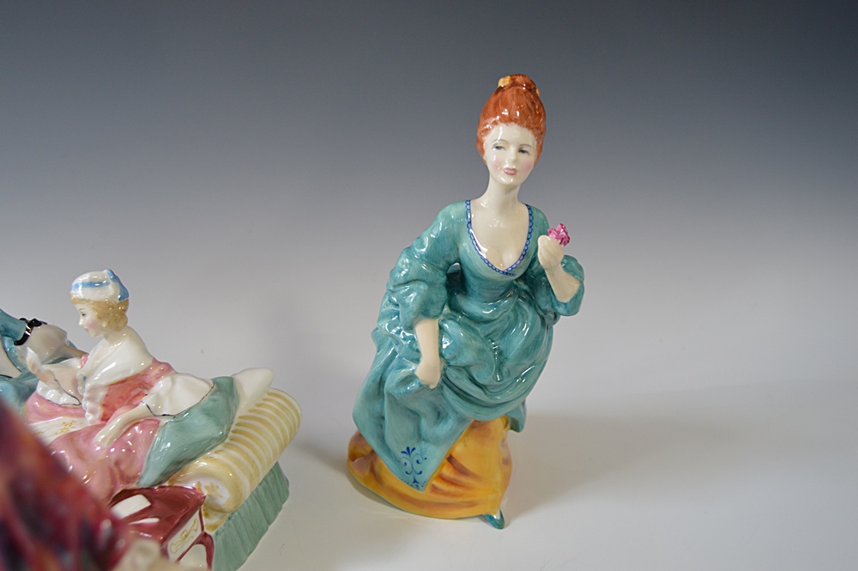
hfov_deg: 62.0
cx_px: 429
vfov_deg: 43.5
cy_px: 286
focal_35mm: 30
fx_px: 714
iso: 400
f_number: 5
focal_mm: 20
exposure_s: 1/100
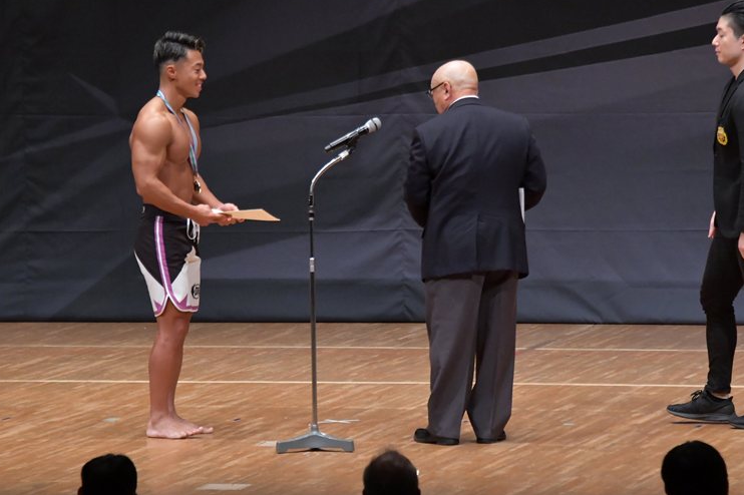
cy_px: 244
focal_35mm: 282
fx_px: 5825
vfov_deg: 4.9
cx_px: 373
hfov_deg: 7.3
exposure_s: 1/400
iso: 6400
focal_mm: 180
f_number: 5.6
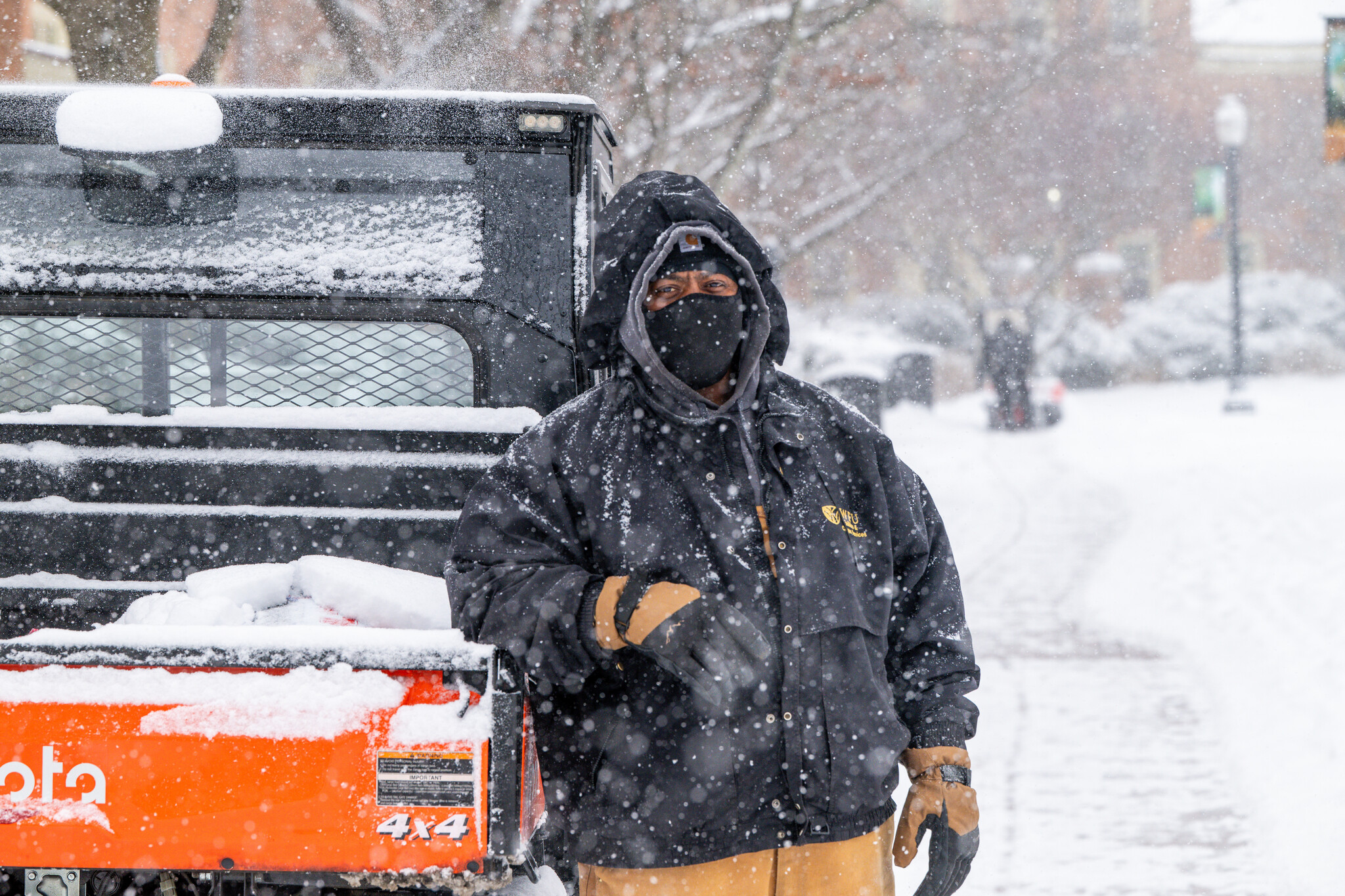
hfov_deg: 19.5
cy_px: 448
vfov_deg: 13.0
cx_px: 672
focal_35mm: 105
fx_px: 3922
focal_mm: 105
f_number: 5
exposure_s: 1/1000
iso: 800
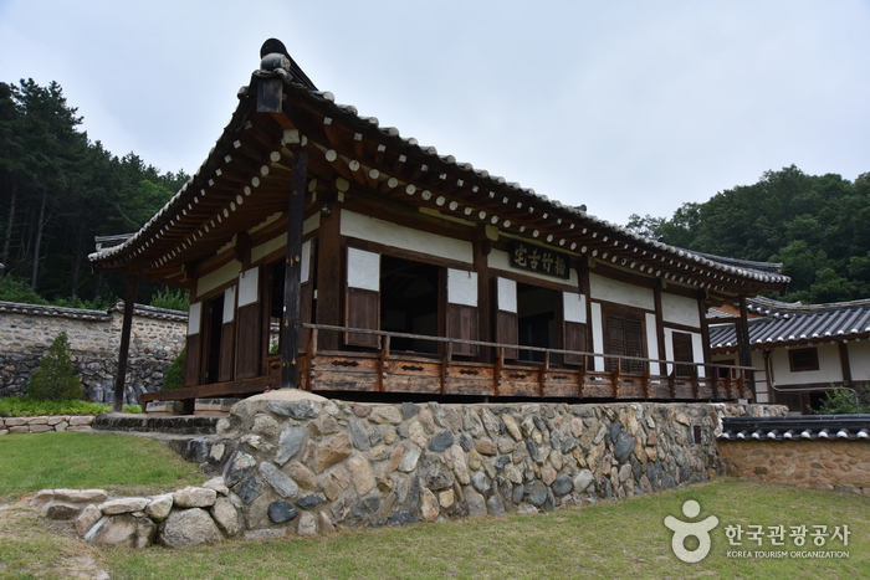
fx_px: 580
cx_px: 435
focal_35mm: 24
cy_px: 290
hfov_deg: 73.7
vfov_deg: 53.2
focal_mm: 24
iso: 400
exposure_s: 1/640
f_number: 8
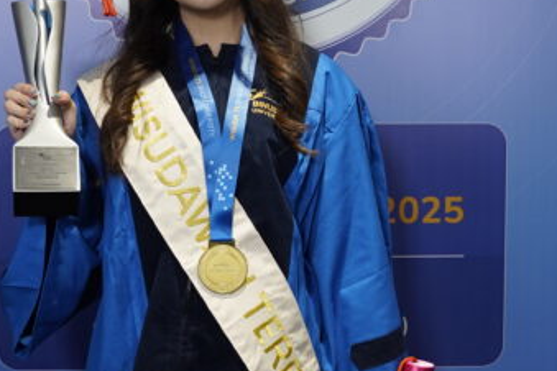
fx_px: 1052
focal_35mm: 68
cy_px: 159
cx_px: 214
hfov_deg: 29.6
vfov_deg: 20.0
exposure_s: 1/100
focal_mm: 20
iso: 320
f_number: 2.8
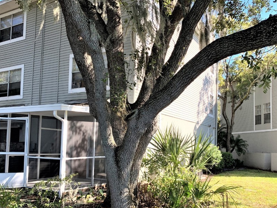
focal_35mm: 33
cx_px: 145
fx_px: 264
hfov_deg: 55.3
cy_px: 127
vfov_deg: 42.7
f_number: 1.8
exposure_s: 1/347
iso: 25
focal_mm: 4.25
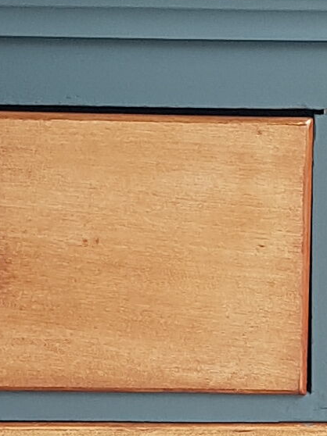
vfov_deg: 10.4
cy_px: 426
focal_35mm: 188
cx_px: 338
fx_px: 2370
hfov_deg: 7.9
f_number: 1.7
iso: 50
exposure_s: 1/50
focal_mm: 4.2
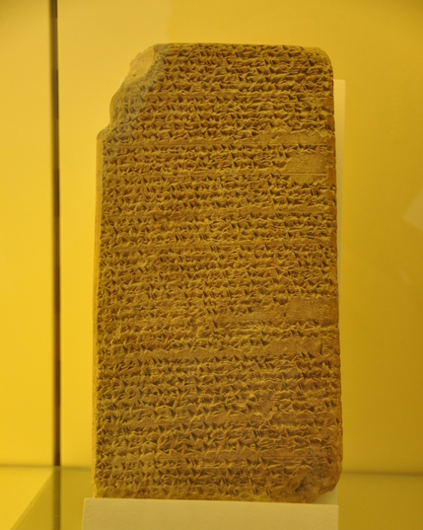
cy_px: 326
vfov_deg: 18.4
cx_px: 213
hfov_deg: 14.8
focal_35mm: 104
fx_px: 1629
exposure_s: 1/125
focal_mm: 60
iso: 1000
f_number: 4.8
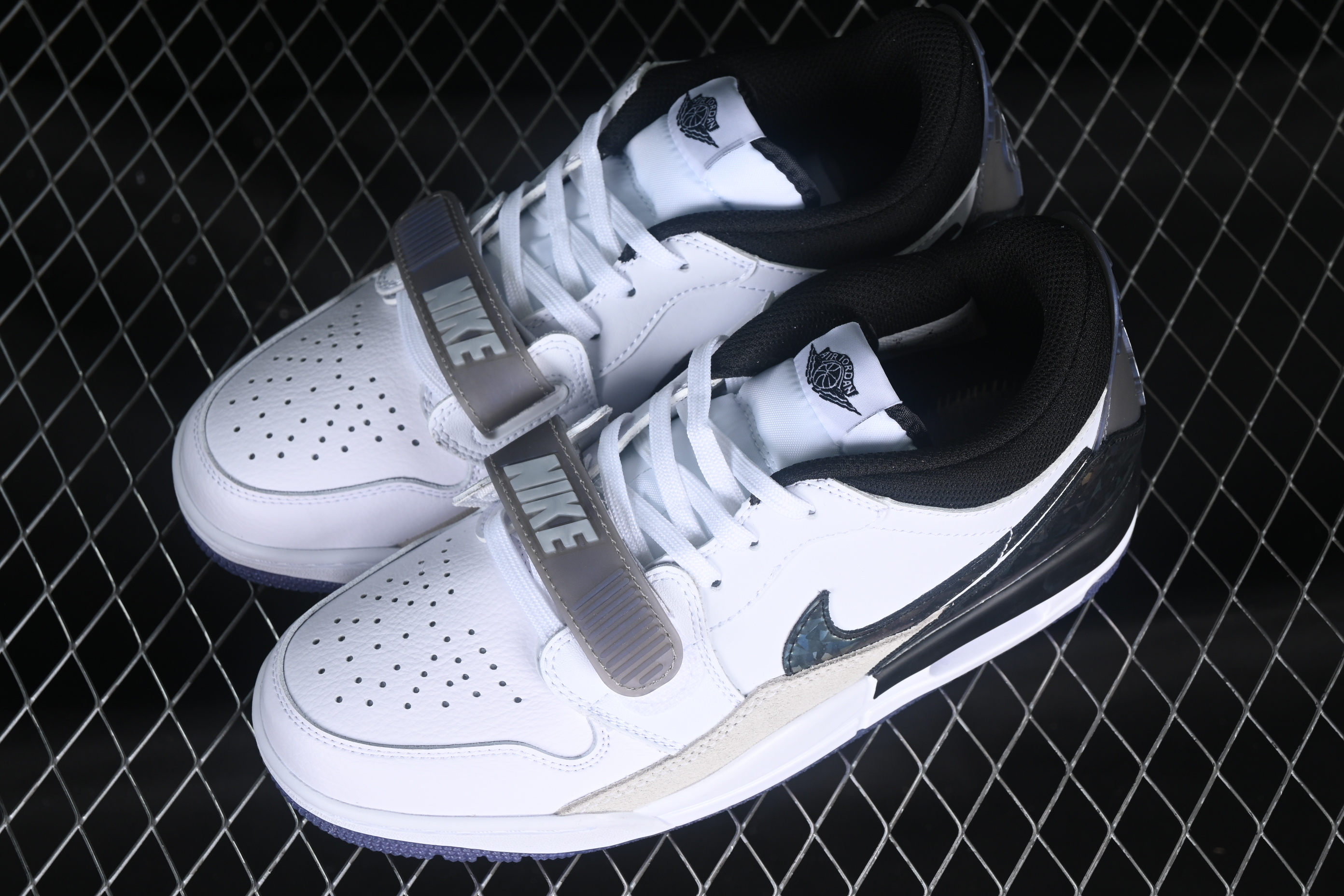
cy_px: 448
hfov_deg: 27.0
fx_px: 2800
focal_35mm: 75
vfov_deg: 18.2
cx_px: 672
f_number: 7.1
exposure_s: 1/80
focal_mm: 50
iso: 160
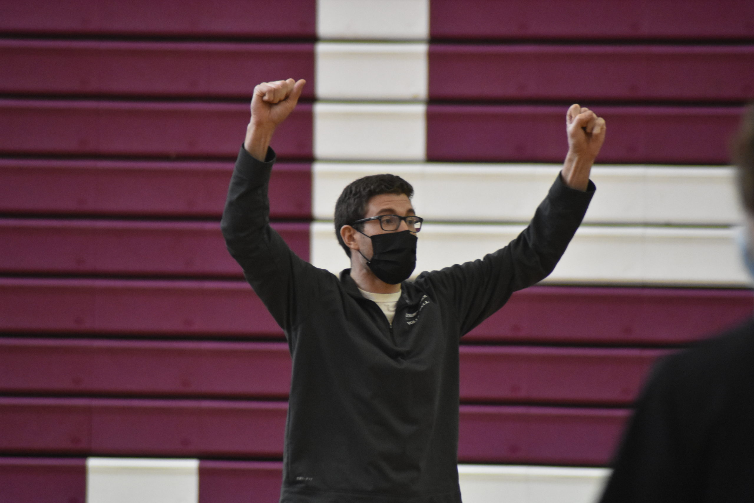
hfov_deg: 6.0
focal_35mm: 345
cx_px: 377
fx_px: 7226
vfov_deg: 4.0
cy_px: 252
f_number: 5
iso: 5000
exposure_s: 1/250
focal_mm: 230
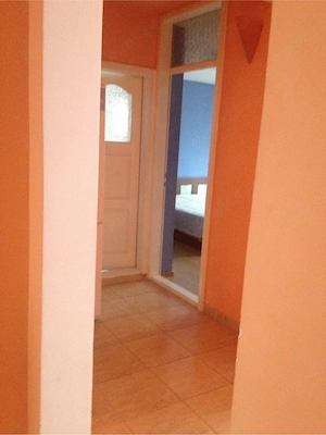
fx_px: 439
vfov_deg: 52.6
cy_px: 218
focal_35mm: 35
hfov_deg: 40.7
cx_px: 163
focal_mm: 4.28
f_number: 2.4
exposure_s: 1/15
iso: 640
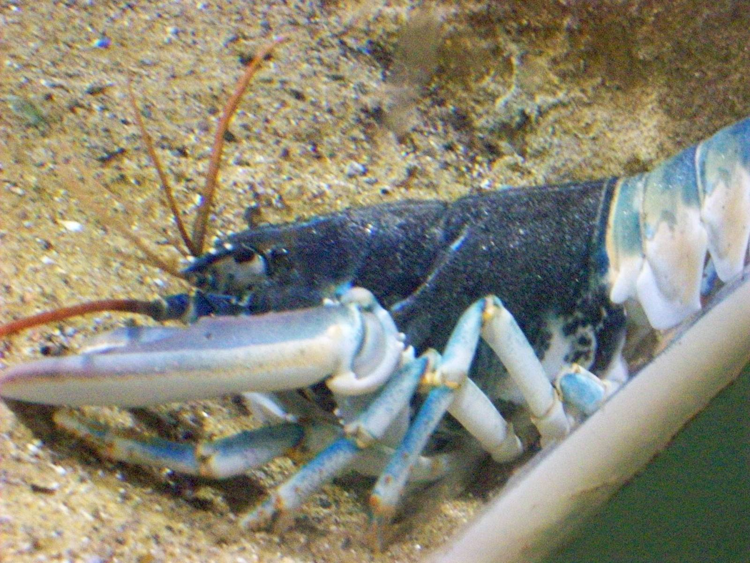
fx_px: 1517
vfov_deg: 21.0
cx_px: 375
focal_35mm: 70
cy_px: 282
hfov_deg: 27.8
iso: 800
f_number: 3.8
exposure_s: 1/33
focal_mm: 11.6
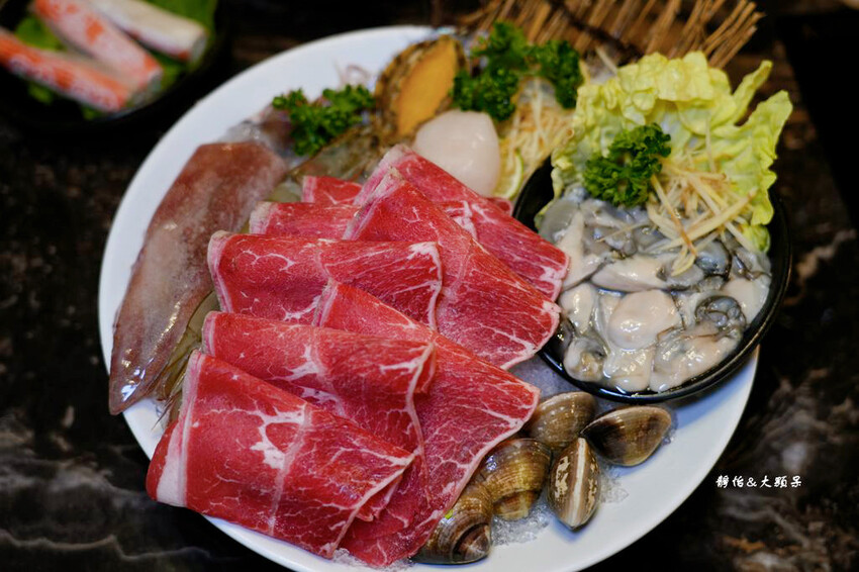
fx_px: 1216
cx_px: 430
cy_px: 286
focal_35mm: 51
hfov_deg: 38.9
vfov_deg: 26.5
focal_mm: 51
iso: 640
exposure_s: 1/60
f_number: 4
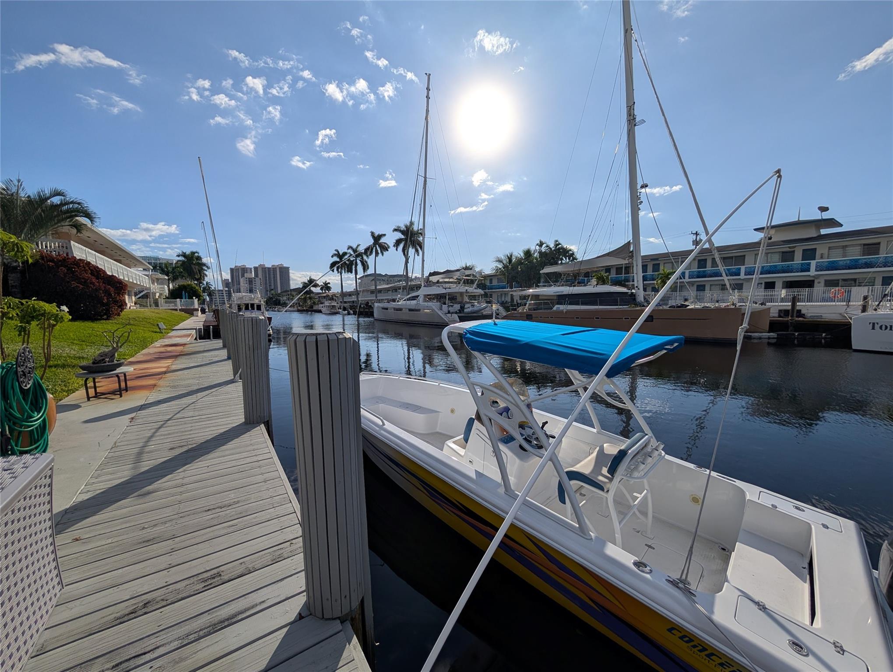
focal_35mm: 12
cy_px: 336
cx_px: 446
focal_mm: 2.02
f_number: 1.7
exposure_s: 1/9804
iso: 52
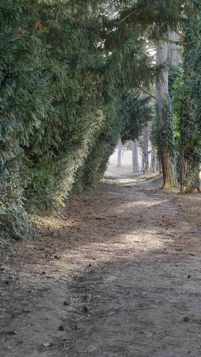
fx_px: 777
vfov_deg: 25.9
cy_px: 179
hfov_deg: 14.7
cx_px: 125
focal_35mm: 82
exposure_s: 1/100
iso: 160
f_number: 2.8
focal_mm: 18.9
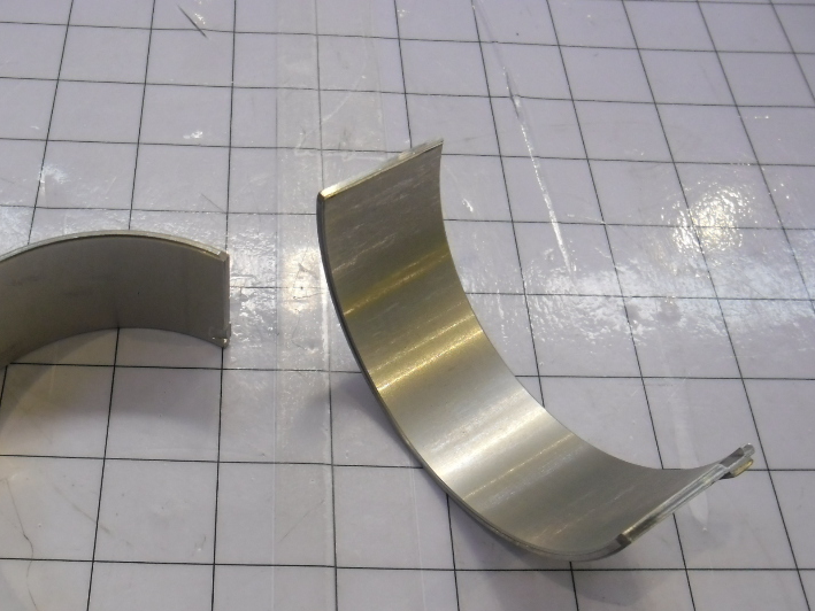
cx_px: 275
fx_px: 918
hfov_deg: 47.1
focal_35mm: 39
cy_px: 423
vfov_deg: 36.3
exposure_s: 1/29
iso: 100
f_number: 3.5
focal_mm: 4.9
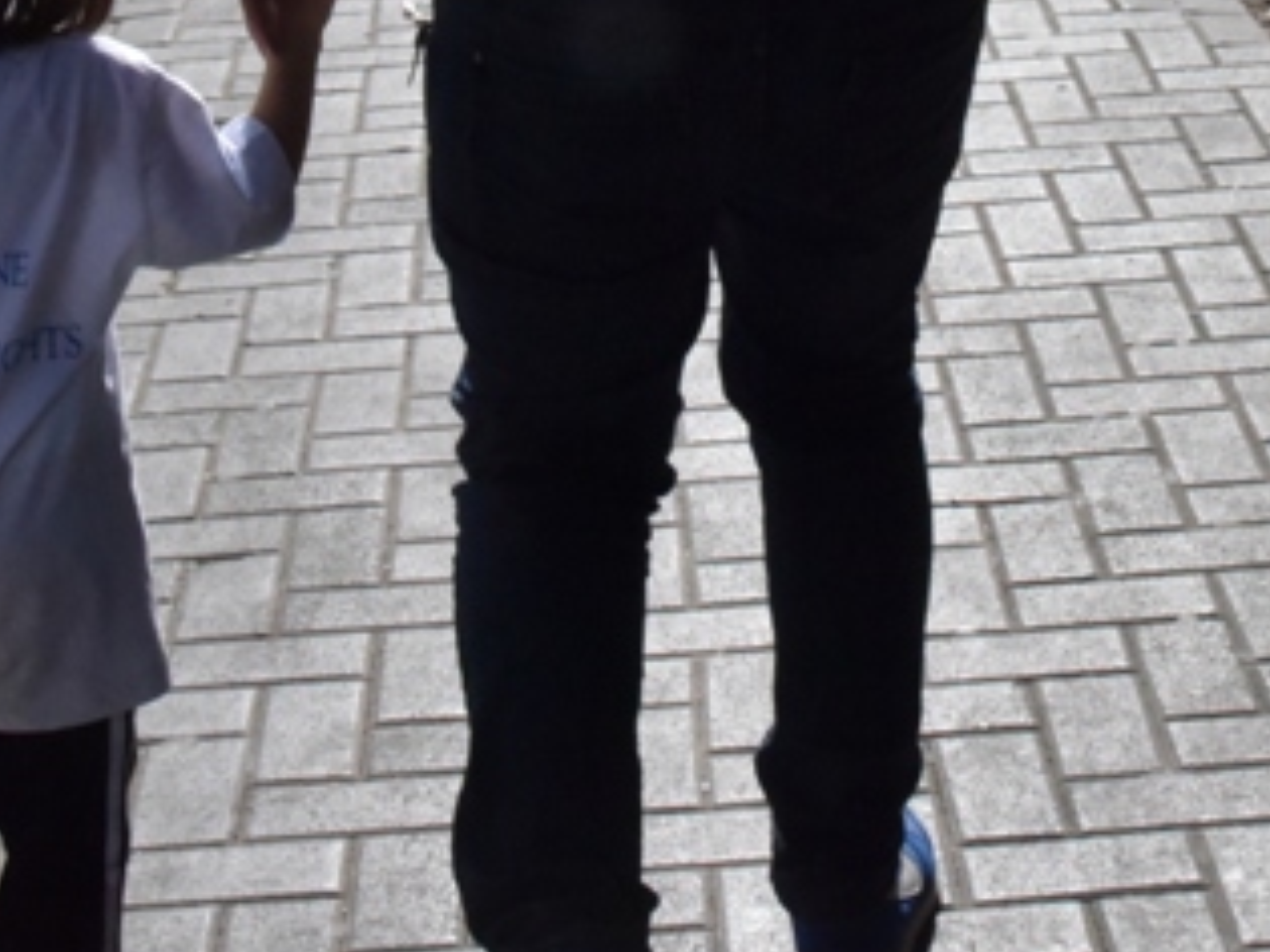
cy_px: -224
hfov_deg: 19.6
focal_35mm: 100
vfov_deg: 14.3
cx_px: 774
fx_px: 3667
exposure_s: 1/2000
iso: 2500
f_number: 22
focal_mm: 32
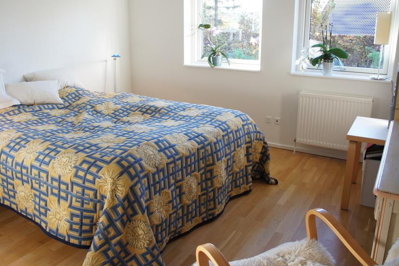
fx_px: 354
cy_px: 121
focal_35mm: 32
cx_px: 177
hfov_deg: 58.6
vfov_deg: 41.0
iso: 200
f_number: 3.5
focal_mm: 18
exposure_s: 1/30
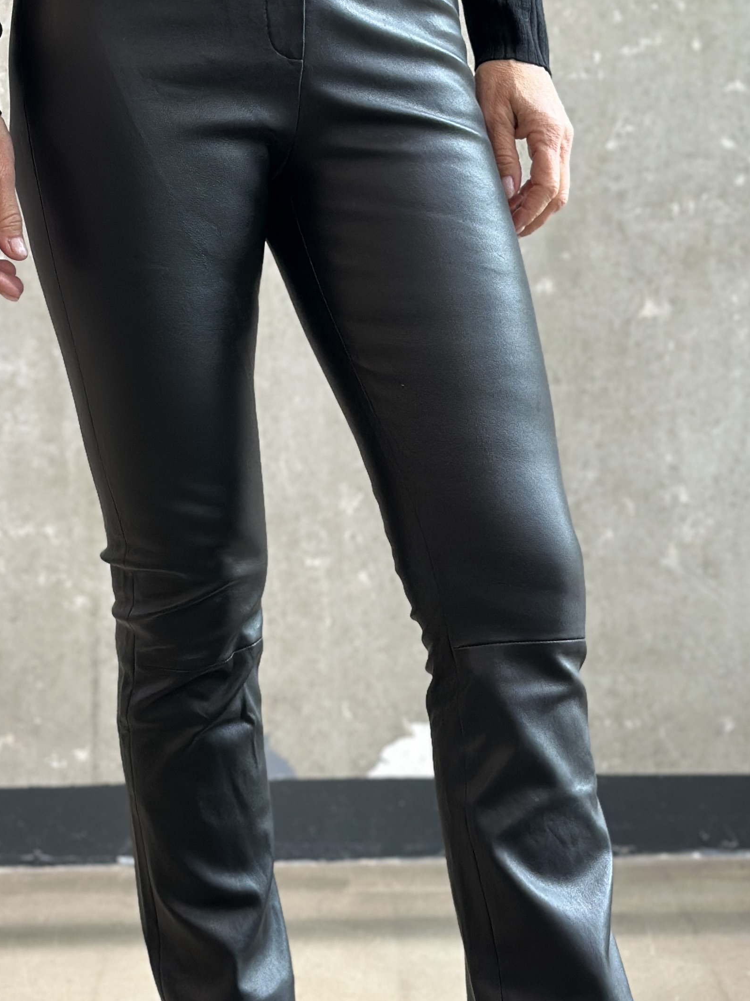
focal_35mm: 91
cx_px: 309
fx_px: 2629
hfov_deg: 16.2
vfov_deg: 21.5
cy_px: 519
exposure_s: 1/50
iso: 100
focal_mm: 6.86
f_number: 1.78
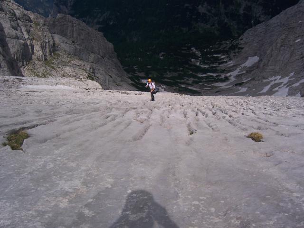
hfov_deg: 51.3
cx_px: 152
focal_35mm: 36
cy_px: 114
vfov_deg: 39.7
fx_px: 316
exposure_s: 1/1250
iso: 80
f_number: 4.5
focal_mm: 6
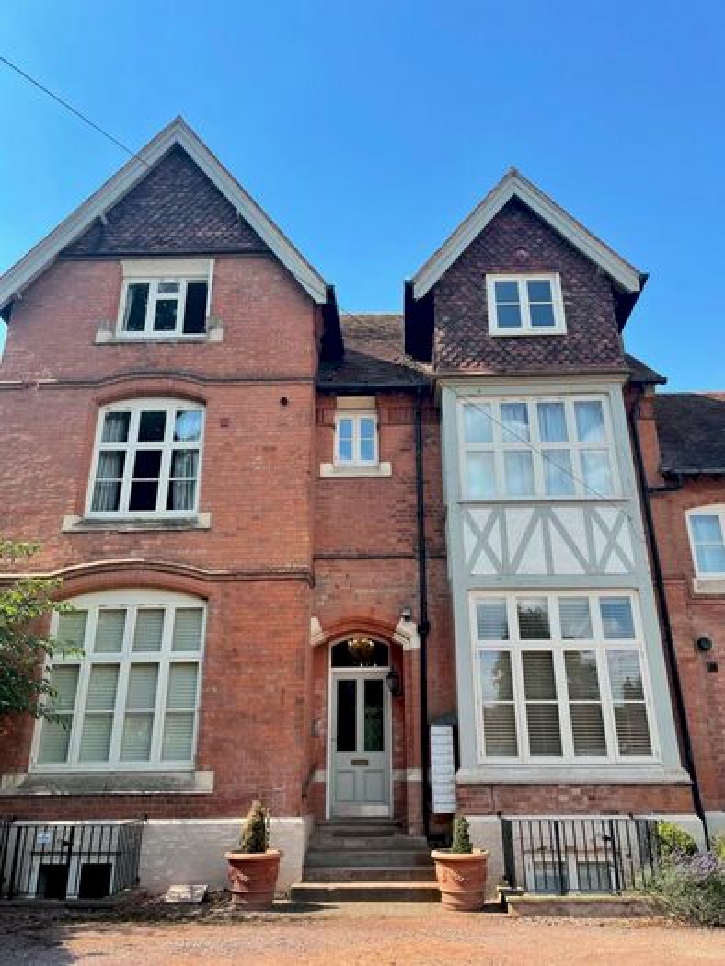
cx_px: 362
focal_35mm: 26
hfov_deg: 53.1
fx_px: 726
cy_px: 483
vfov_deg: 67.3
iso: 32
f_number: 1.6
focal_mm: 4.2
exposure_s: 1/1667
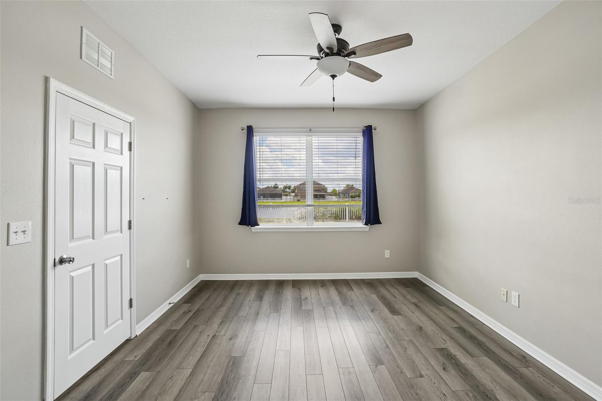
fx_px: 251
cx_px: 301
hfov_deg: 100.4
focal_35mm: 15
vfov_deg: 77.3
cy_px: 200
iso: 125
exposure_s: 1/30
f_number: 8
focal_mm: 10
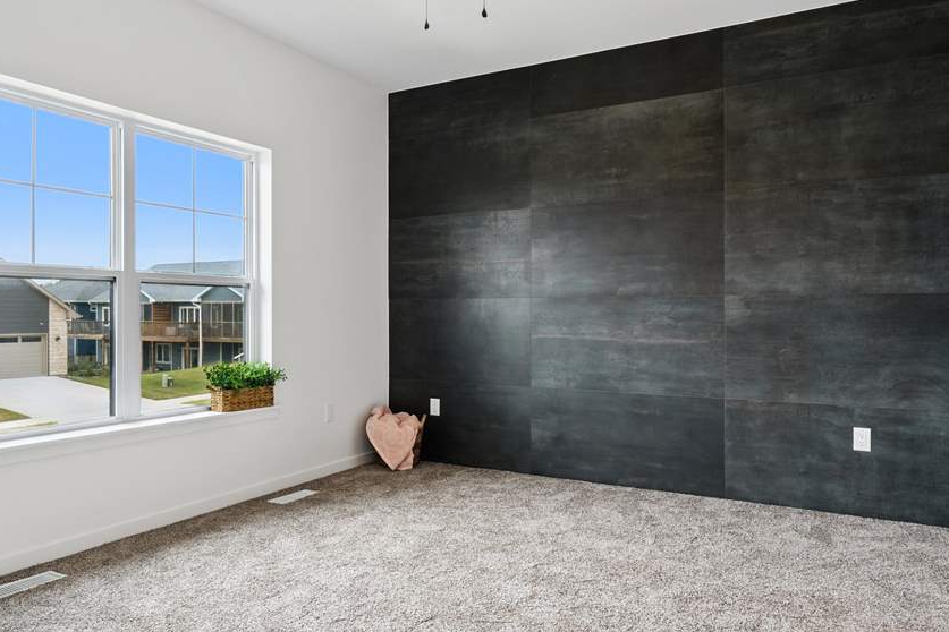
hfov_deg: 69.1
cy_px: 301
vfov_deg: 49.5
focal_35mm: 26
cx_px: 410
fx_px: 685
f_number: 9
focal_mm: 17
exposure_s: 1/30
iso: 400
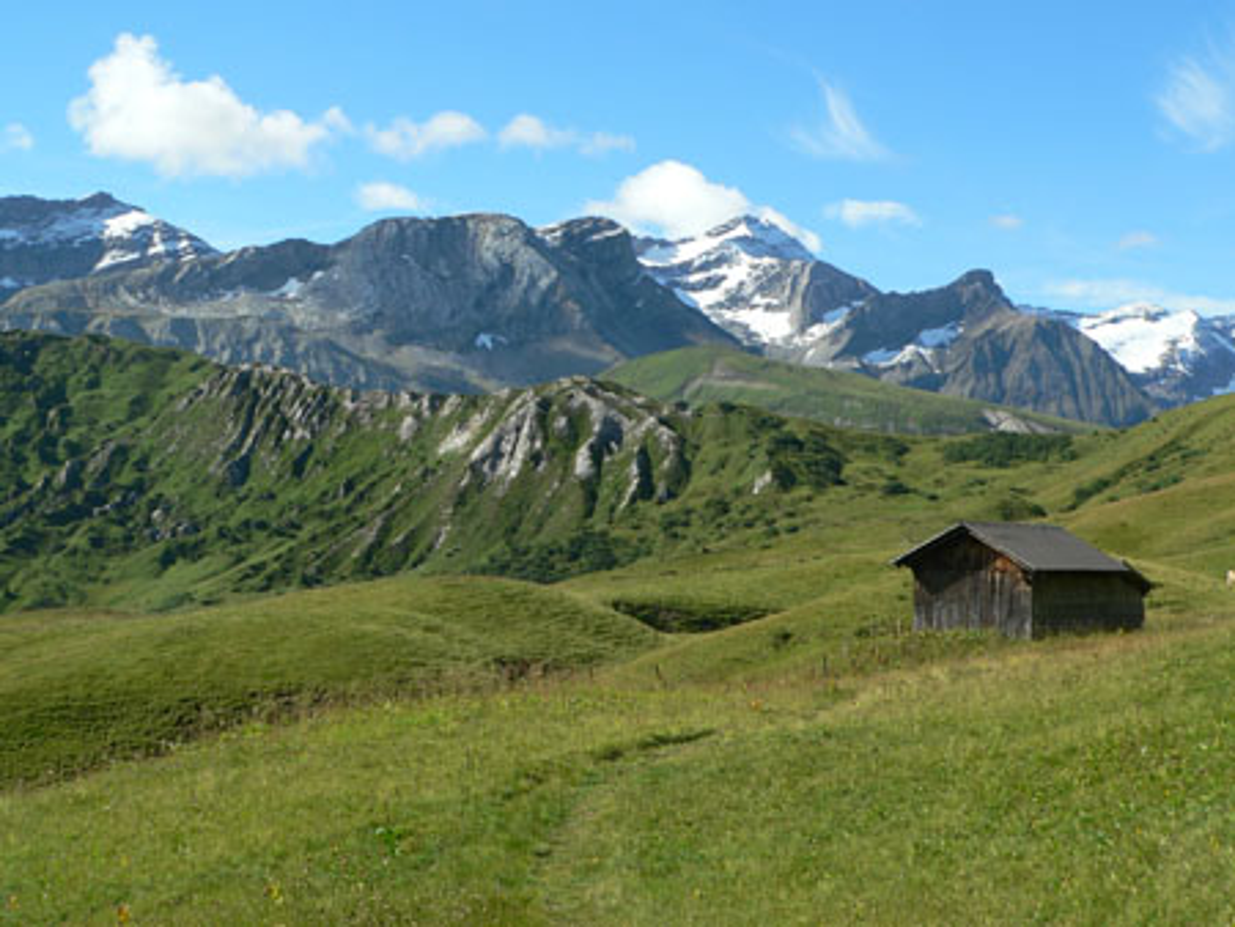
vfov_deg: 27.1
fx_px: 1928
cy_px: 464
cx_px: 618
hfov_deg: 35.5
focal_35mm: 54
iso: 80
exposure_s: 1/500
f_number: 4
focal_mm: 8.9
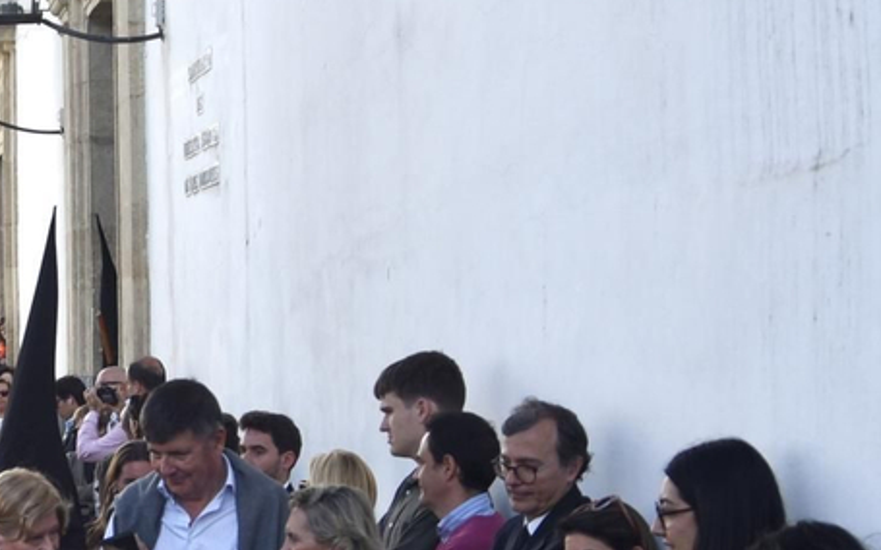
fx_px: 2496
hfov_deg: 19.0
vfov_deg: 12.6
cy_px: 351
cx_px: -163
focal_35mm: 104
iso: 110
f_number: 8
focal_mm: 29
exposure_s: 1/250
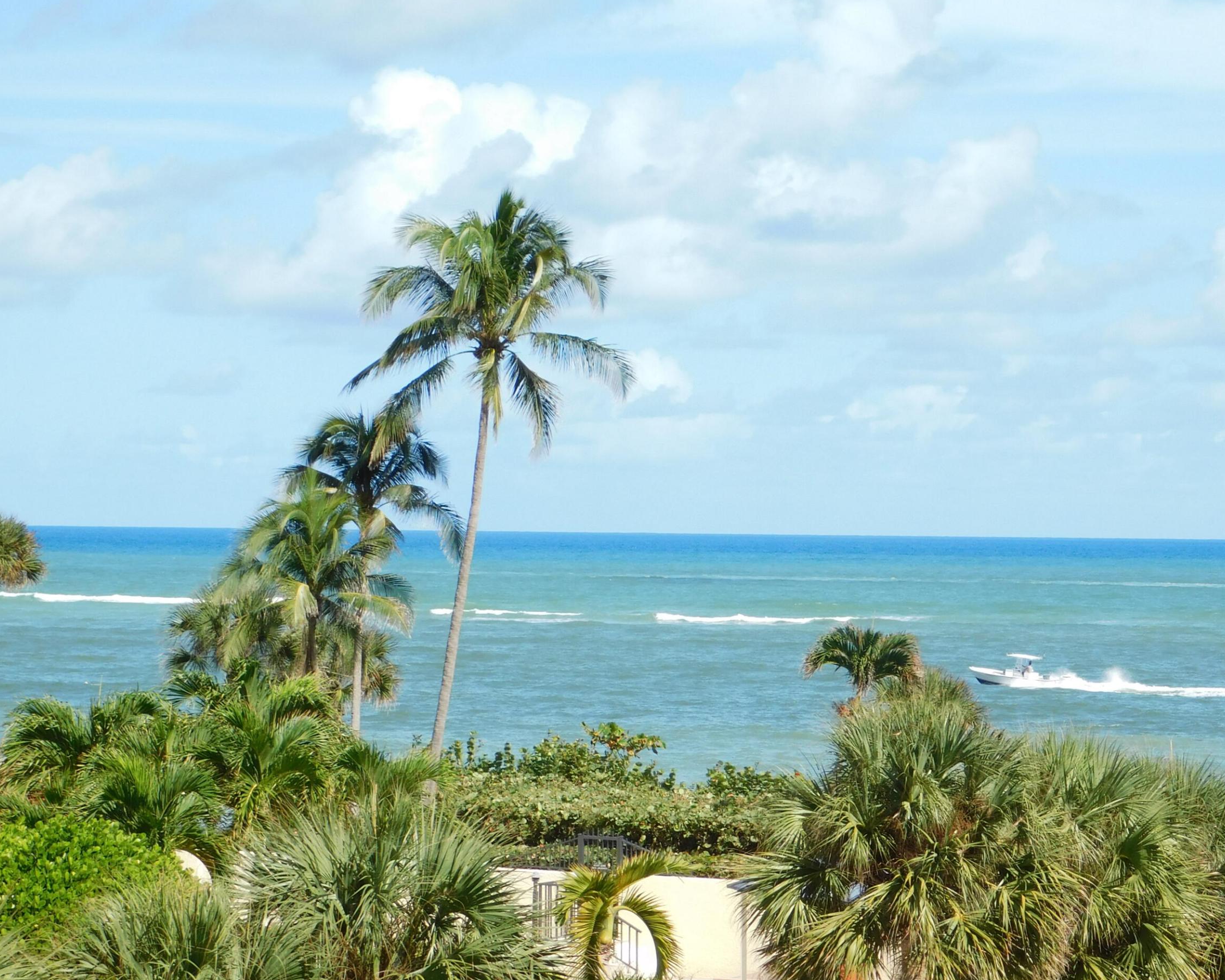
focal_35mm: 114
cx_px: 750
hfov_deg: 16.8
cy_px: 480
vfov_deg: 13.5
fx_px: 4133
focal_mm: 16.1
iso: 125
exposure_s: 1/640
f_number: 4.5
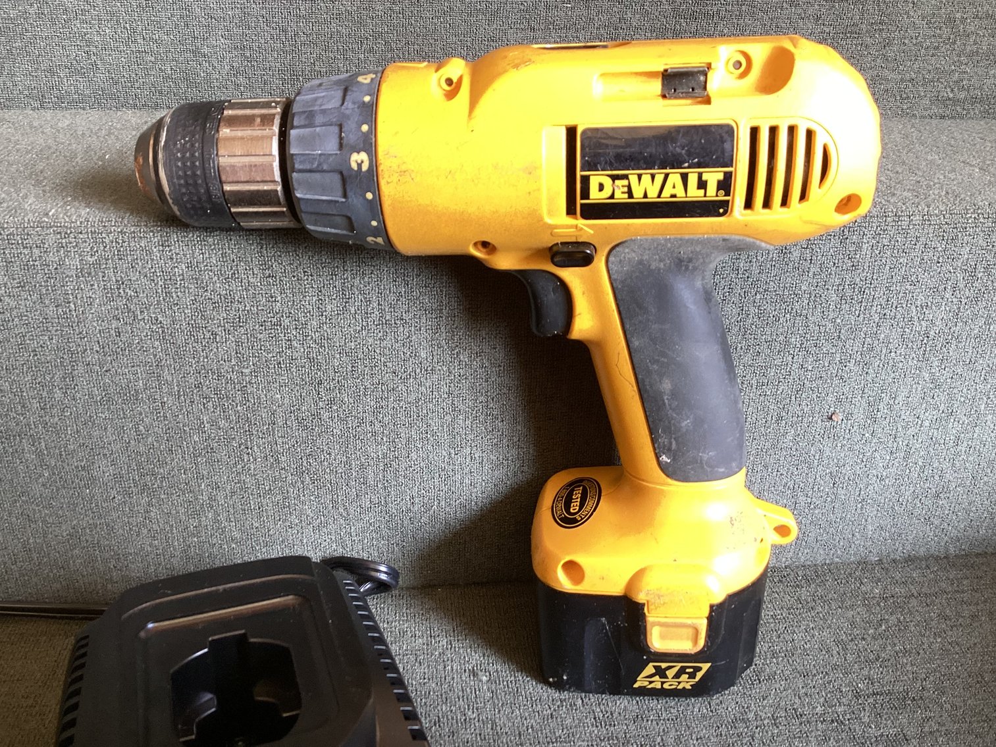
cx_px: 498
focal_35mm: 31
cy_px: 374
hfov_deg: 58.3
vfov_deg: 45.4
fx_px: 892
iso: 100
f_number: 2.4
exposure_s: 1/60
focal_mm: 3.3
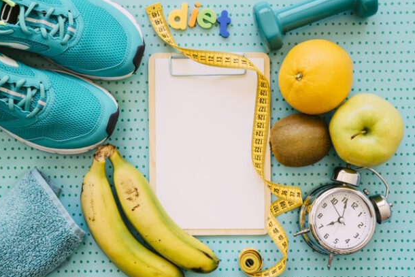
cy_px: 144
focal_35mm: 64
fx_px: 738
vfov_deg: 21.3
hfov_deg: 31.4
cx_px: 210
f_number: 10
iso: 160
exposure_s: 1/15
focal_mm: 61
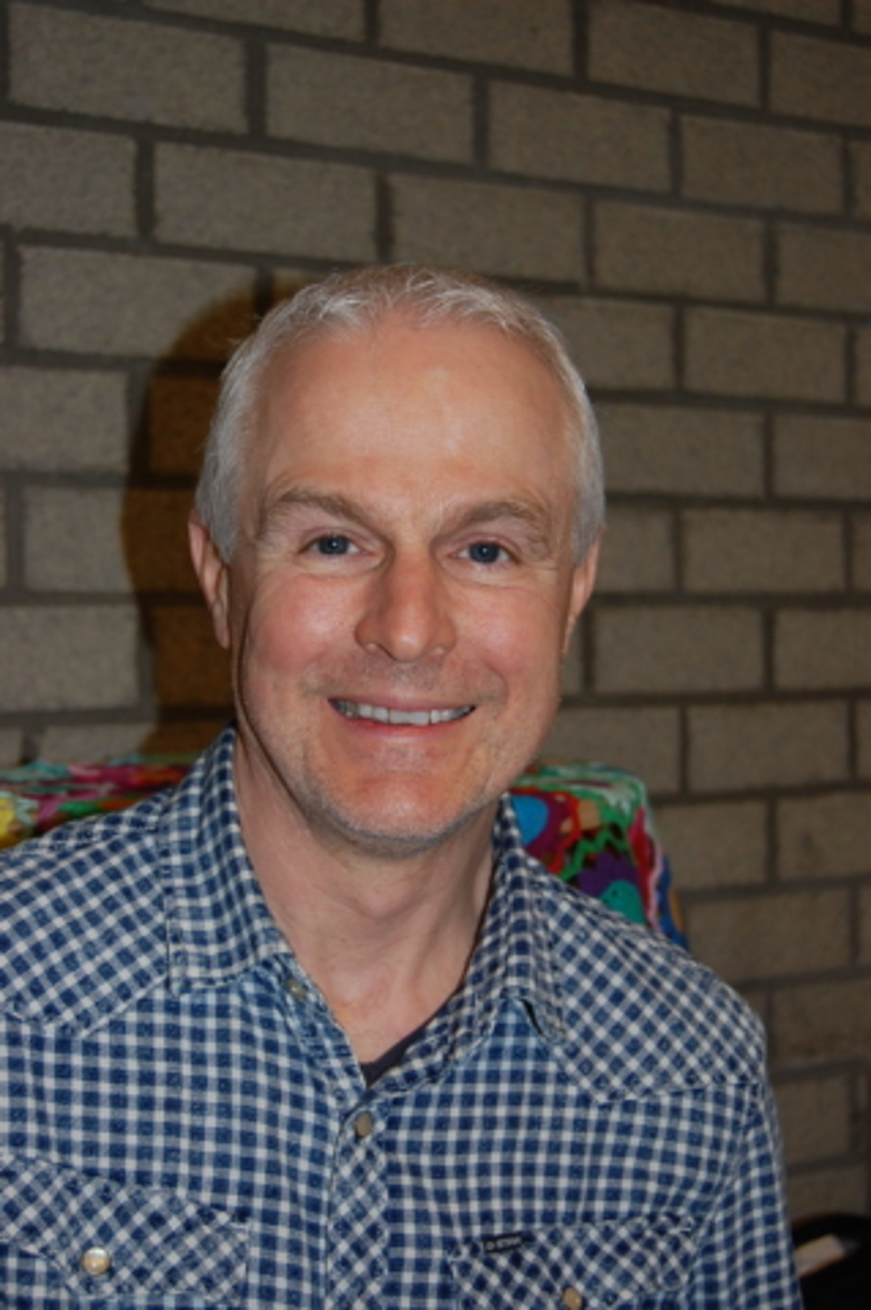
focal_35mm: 52
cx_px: 436
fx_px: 1909
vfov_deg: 37.9
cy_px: 655
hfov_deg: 25.7
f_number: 4.8
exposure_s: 1/60
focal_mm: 35
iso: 400
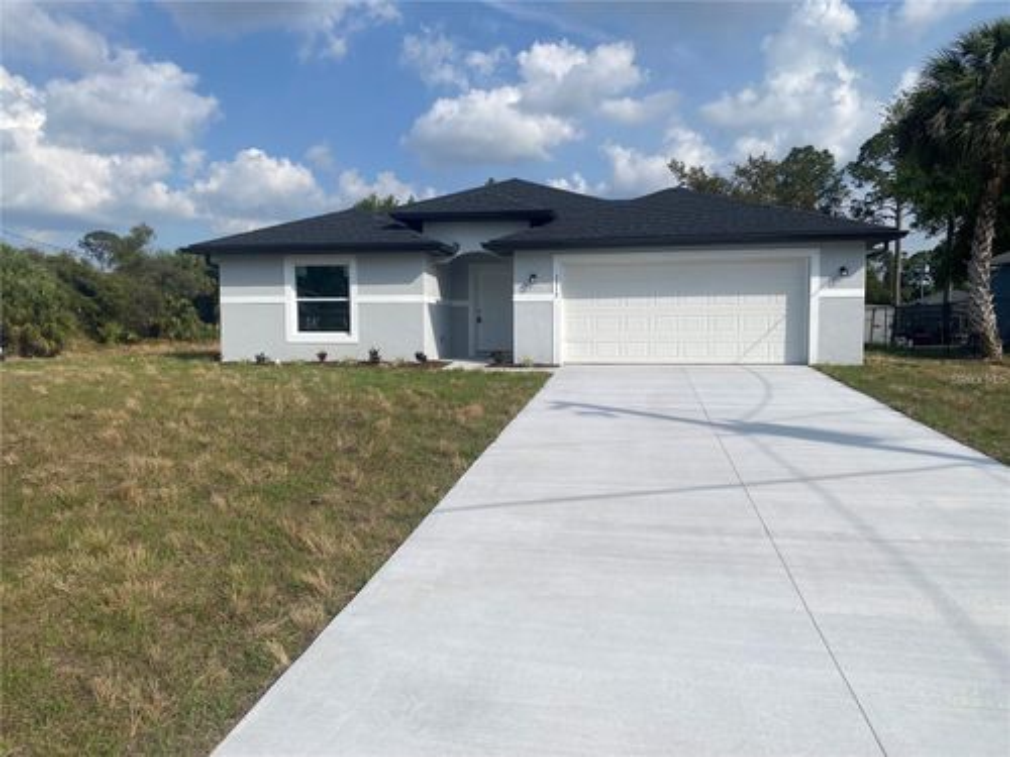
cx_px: 505
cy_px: 378
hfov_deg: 67.3
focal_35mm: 26
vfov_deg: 53.1
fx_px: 759
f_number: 1.8
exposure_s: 1/5495
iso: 32
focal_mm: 4.25
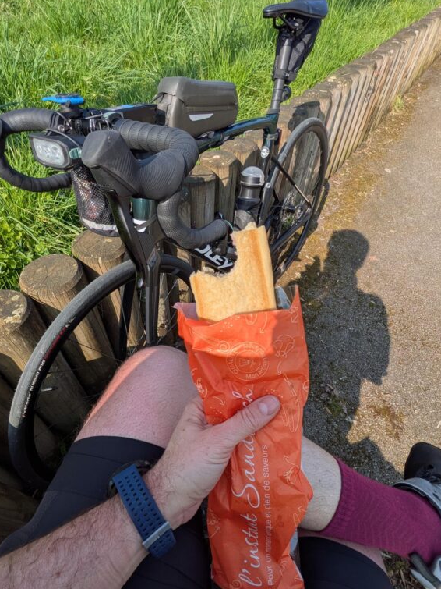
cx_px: 196
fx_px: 323
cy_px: 314
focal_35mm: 19
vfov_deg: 84.6
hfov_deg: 68.5
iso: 50
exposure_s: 1/1852
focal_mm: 1.83
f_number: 2.2
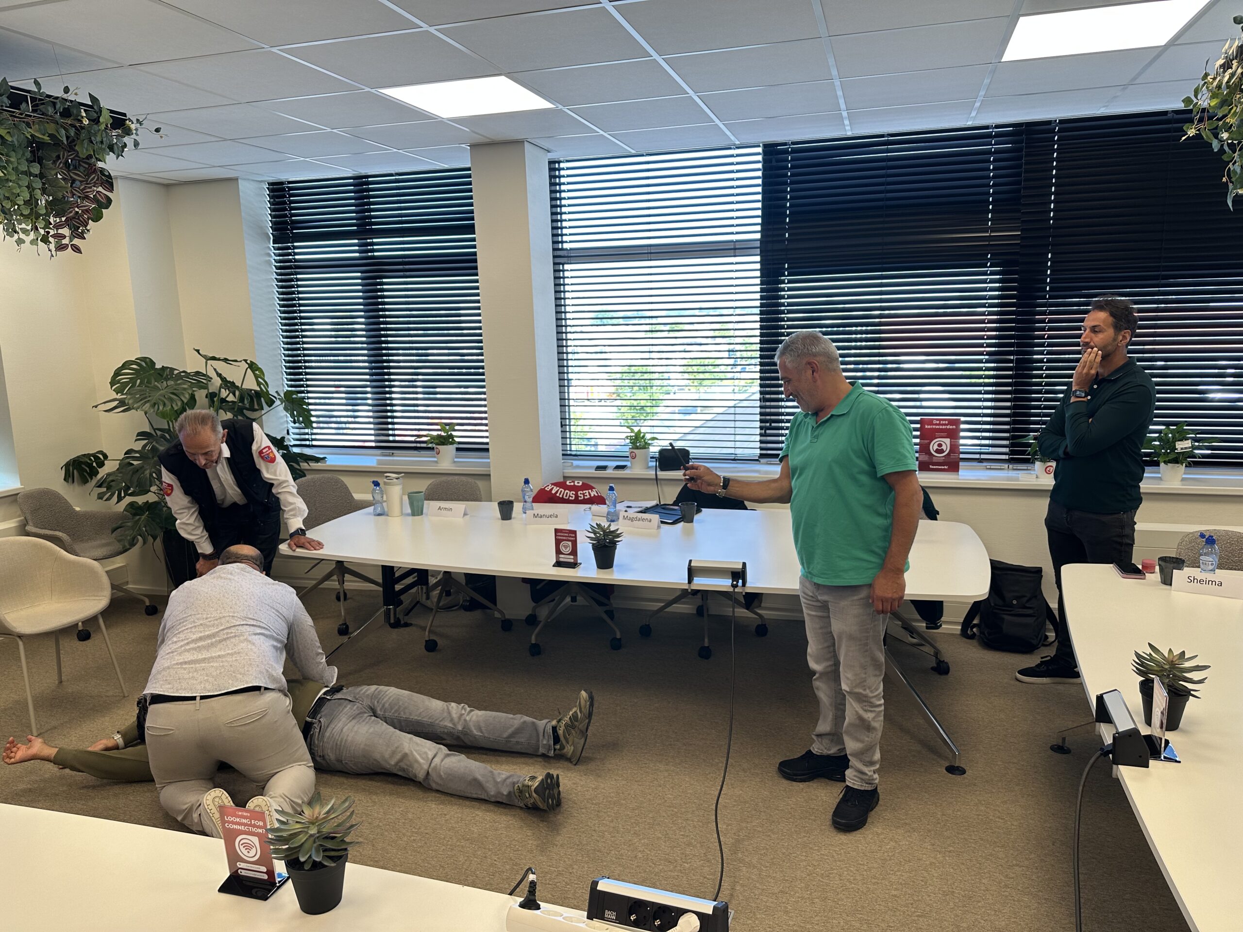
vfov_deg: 56.8
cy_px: 466
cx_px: 622
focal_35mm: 24
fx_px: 862
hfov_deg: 71.6
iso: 64
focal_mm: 6.86
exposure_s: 1/100
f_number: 1.78
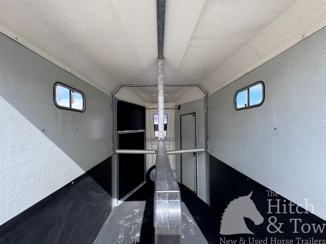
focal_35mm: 14
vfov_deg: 85.7
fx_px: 132
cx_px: 163
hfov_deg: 102.1
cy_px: 122
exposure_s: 1/344
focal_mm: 2.22
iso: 40
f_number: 2.2
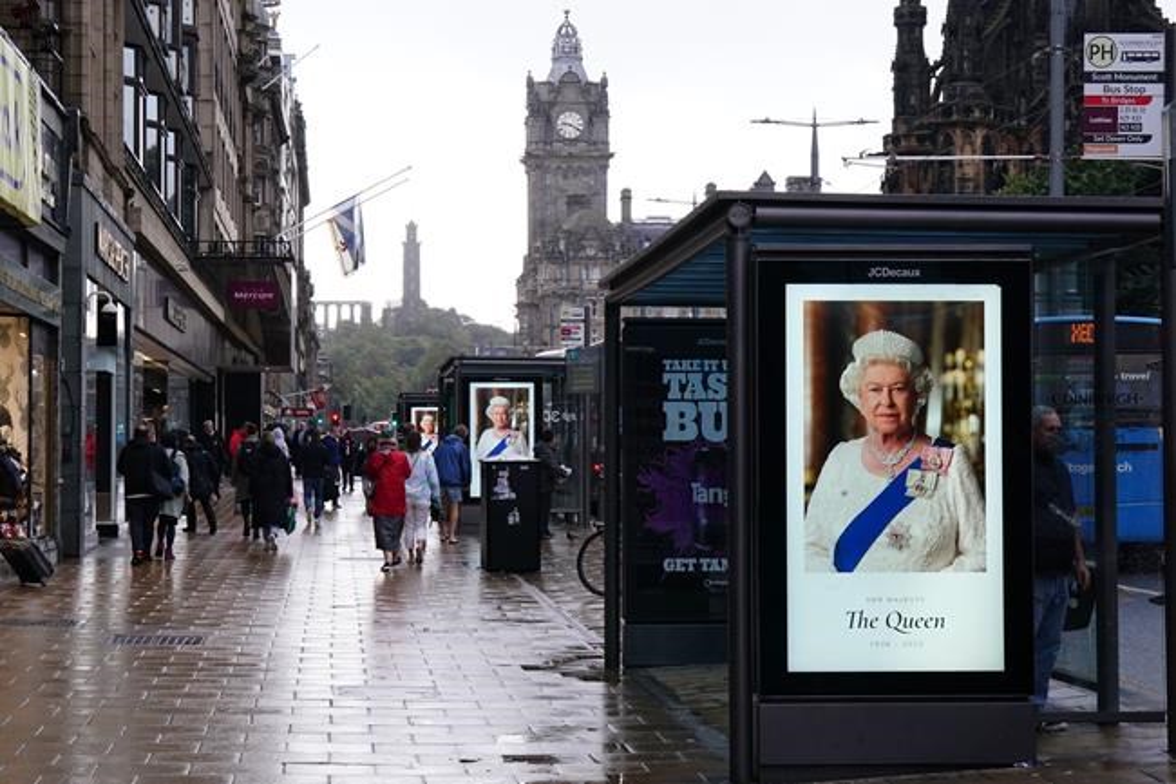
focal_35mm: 81
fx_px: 2645
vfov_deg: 16.8
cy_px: 392
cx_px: 588
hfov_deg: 25.1
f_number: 18
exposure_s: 1/50
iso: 2000
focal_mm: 81
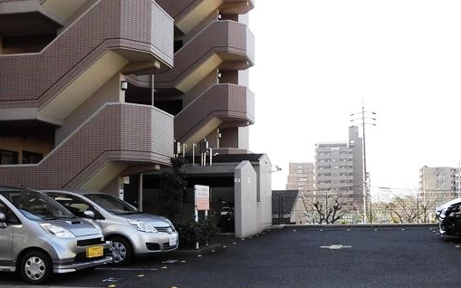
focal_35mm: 40
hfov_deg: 48.4
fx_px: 502
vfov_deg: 31.8
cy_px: 186
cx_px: 308
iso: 100
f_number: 3.1
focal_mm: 4.3
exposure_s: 1/500
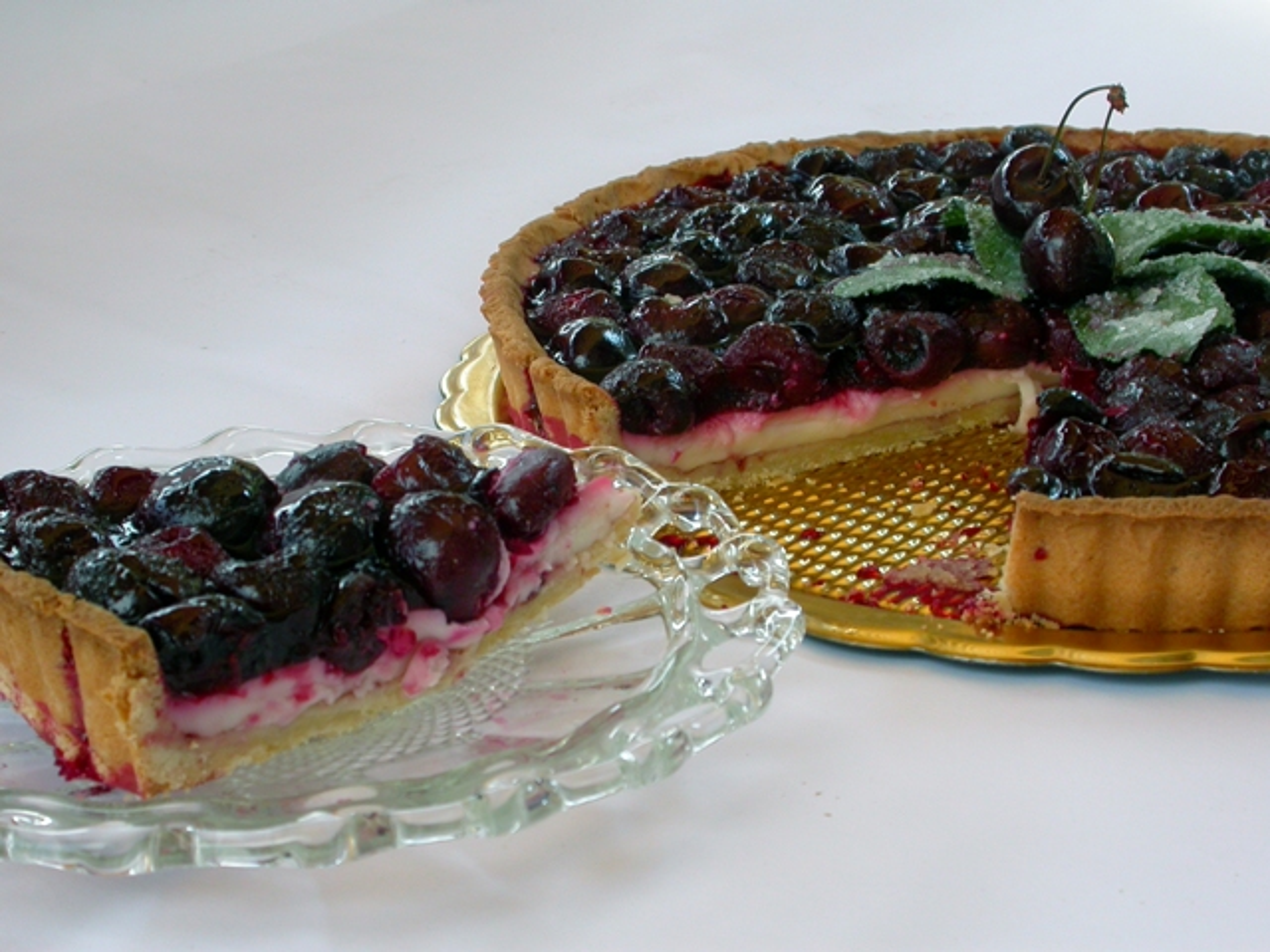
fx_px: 2862
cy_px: 476
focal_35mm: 78
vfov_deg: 18.9
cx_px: 635
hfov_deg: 25.0
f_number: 5.6
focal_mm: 16.2
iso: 100
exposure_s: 1/83.9
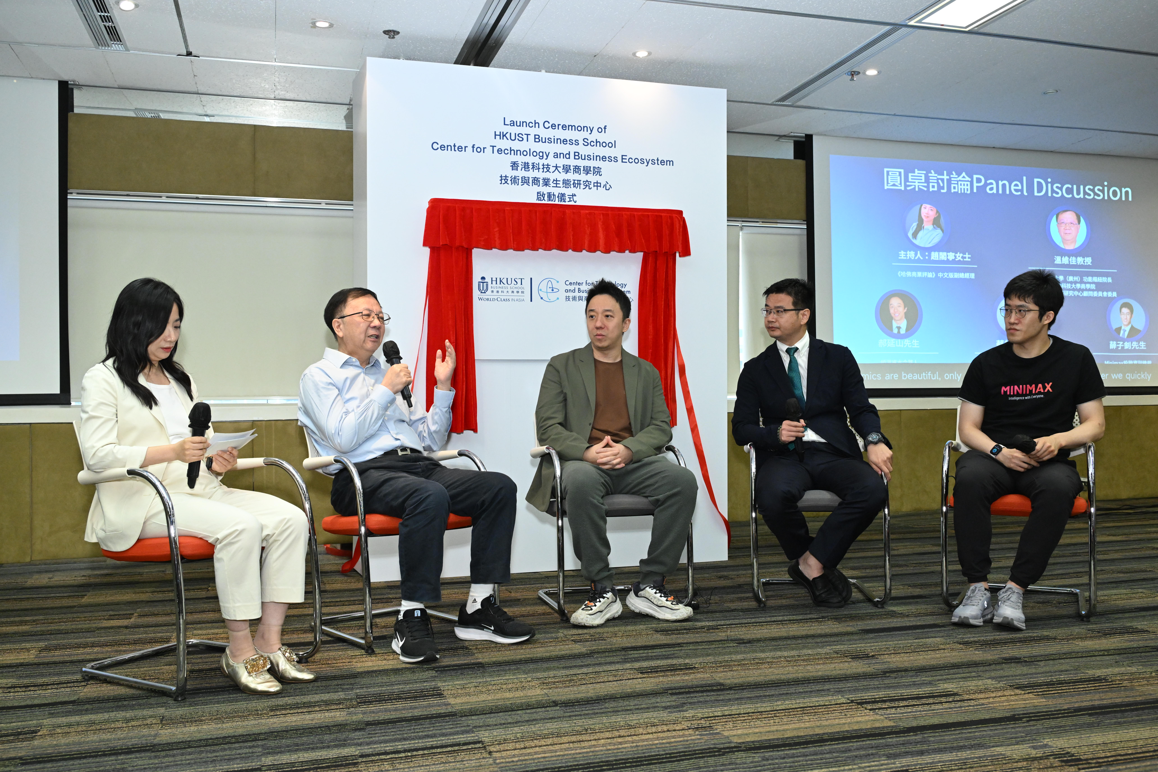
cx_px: 579
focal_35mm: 33
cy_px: 386
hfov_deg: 57.2
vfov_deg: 40.0
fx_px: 1061
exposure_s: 1/200
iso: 4000
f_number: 4.5
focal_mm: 33
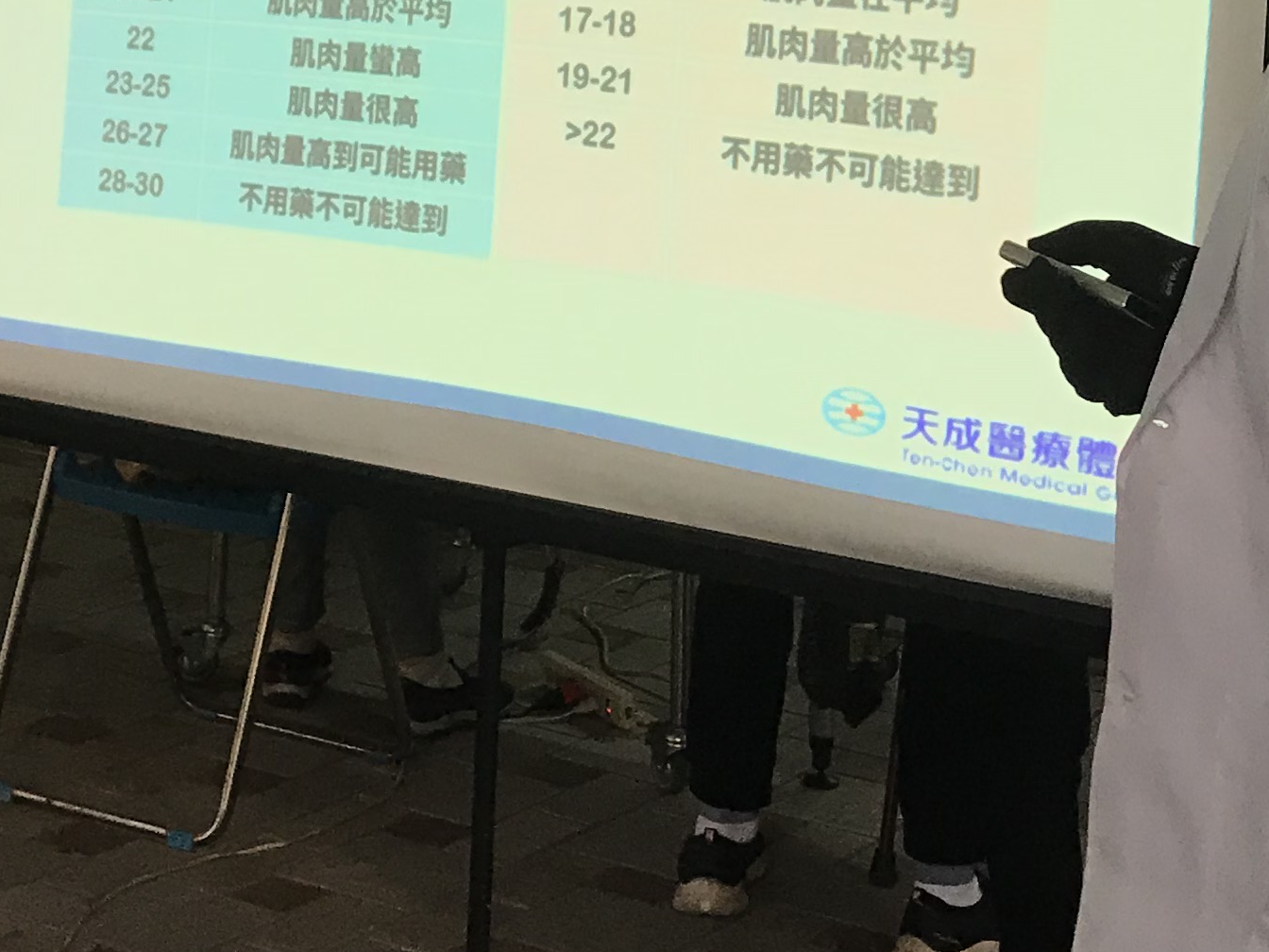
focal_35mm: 84
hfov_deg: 23.3
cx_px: 520
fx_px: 3079
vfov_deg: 17.1
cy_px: -71
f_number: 1.8
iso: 25
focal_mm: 3.99
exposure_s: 1/40
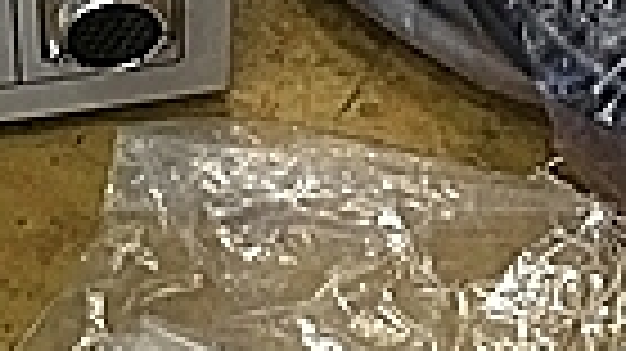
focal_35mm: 145
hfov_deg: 14.8
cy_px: -166
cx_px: 338
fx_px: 2405
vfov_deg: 8.2
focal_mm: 4.15
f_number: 2.2
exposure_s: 1/30
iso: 80
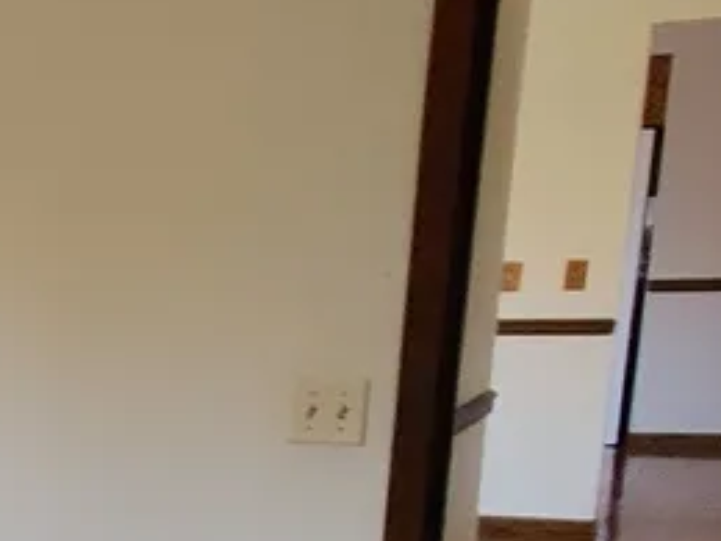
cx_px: -896
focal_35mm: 72
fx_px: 1500
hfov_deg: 16.3
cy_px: 691
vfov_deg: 19.0
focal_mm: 2.25
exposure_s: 1/50
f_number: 2.2
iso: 320
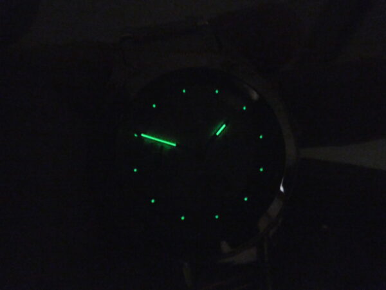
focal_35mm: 20
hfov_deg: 81.7
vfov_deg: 66.0
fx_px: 223
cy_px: 145
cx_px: 193
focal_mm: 3.6
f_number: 2.8
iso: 3200
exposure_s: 1/2
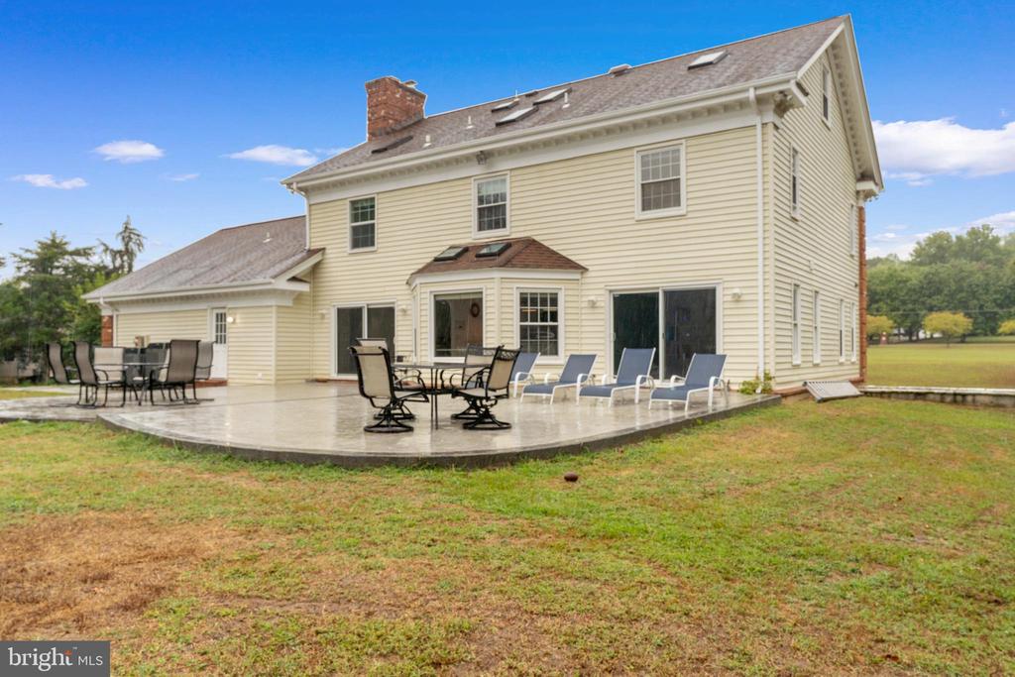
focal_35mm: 25
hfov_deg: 71.5
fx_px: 705
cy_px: 338
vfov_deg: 51.3
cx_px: 508
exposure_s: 1/100
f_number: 9
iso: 400
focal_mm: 25
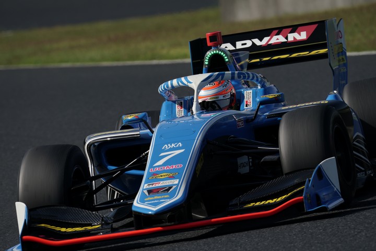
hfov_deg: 3.4
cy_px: 126
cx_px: 188
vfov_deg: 2.3
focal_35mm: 600
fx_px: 6266
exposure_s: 1/640
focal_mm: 600
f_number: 10
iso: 200
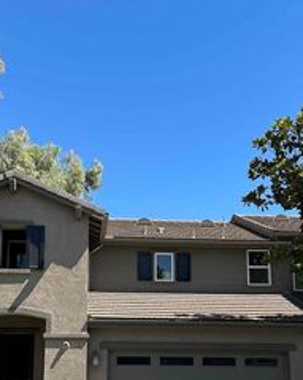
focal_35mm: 49
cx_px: 133
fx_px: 550
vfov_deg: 37.2
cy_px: 282
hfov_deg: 30.8
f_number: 1.78
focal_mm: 6.86
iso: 80
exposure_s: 1/2252
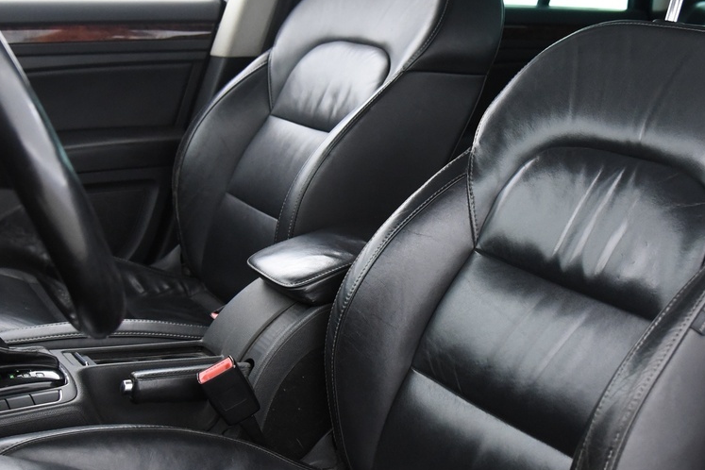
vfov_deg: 26.0
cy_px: 275
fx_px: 1018
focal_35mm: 52
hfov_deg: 38.2
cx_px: 348
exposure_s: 1/20
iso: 4000
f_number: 4
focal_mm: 24
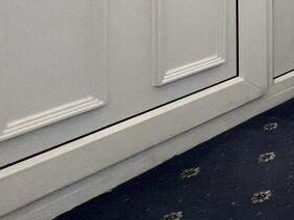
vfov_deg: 25.2
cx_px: 508
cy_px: -89
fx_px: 399
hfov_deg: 23.6
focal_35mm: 47
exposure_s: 1/99
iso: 80
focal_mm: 1.57
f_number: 1.8
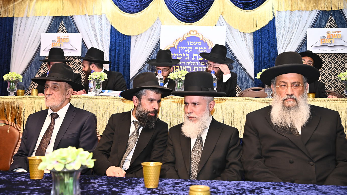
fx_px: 313
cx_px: 176
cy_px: 102
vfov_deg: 34.6
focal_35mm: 34
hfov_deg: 58.0
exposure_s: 1/200
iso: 1000
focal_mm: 32
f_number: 4.5
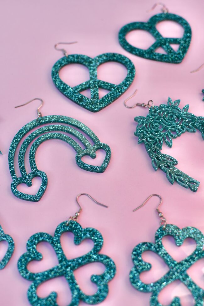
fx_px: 442
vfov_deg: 38.2
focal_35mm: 52
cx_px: 102
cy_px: 153
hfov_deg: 26.0
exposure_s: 1/2000
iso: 250
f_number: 4.5
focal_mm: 35
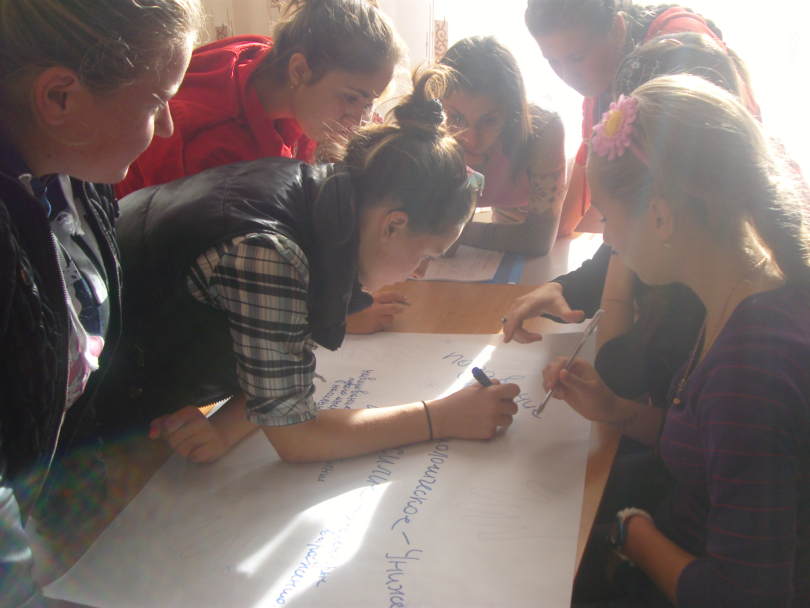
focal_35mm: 37
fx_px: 866
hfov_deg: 50.1
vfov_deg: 38.7
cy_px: 304
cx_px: 405
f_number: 2.8
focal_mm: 6.2
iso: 80
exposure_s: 1/160
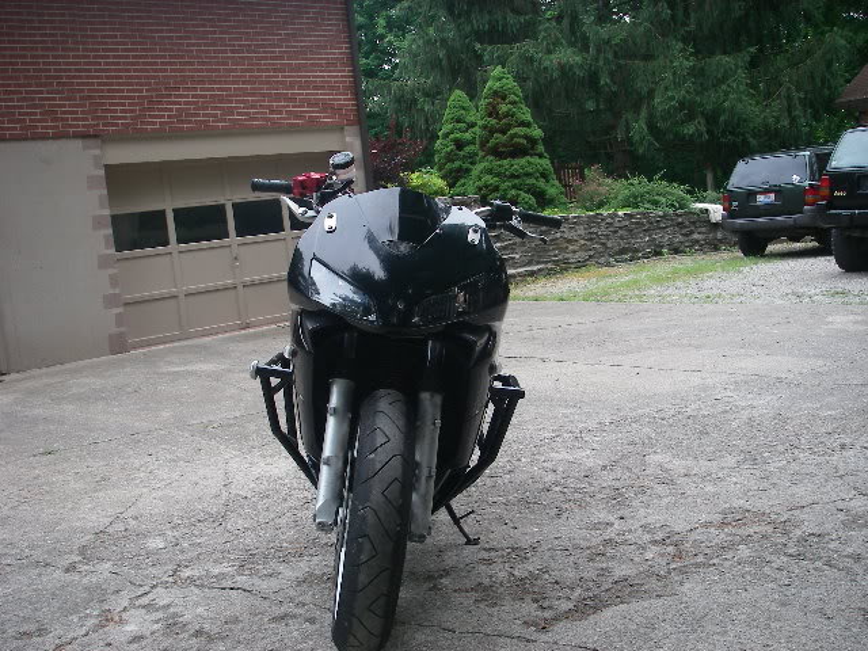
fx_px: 953
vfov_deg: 37.7
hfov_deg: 49.0
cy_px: 326
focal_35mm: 38
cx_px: 434
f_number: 3.3
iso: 80
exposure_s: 1/50
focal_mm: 6.3
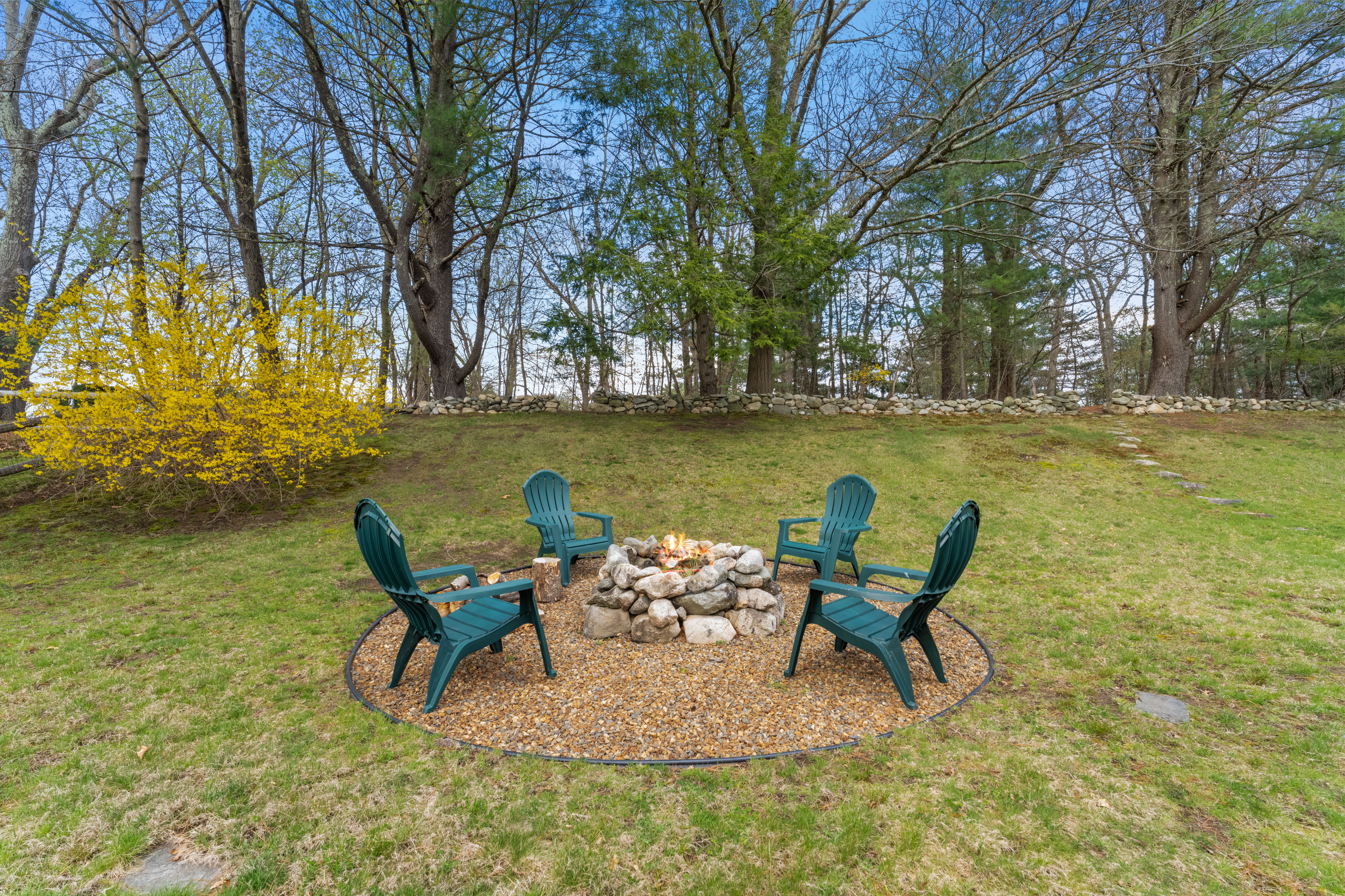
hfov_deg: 98.9
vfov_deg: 75.9
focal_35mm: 15
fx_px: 575
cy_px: 448
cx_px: 672
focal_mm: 15.4
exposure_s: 1/40
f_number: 13
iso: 2500
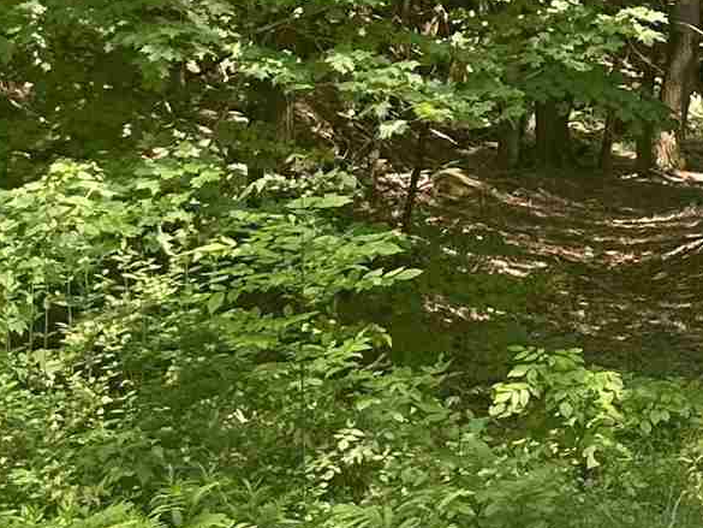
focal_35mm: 126
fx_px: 2559
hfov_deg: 11.9
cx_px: 1815
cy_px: 43
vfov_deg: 11.7
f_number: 1.78
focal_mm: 6.86
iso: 64
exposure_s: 1/148
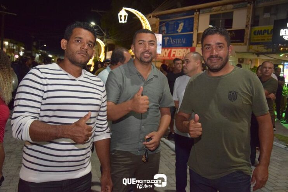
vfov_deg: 36.8
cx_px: 144
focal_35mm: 36
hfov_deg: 53.2
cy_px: 96
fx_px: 288
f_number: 3.8
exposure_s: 1/60
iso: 3200
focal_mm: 24
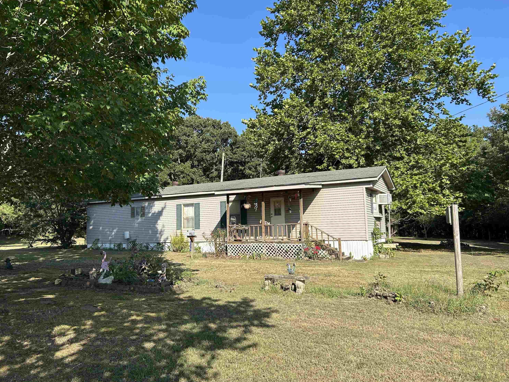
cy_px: 191
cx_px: 252
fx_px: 397
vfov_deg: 51.4
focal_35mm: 27
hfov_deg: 65.3
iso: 50
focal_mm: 5.7
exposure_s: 1/2208
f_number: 1.5
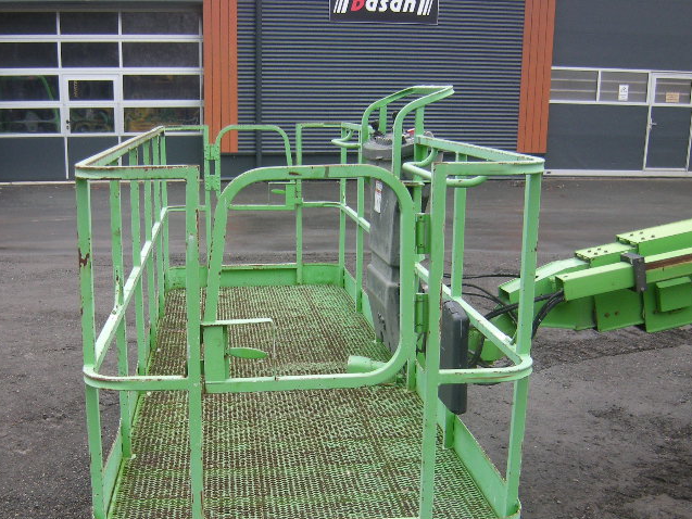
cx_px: 255
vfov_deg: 31.7
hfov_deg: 41.7
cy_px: 374
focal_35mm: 45
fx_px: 900
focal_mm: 4.7
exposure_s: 1/51.4
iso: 112
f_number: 2.8
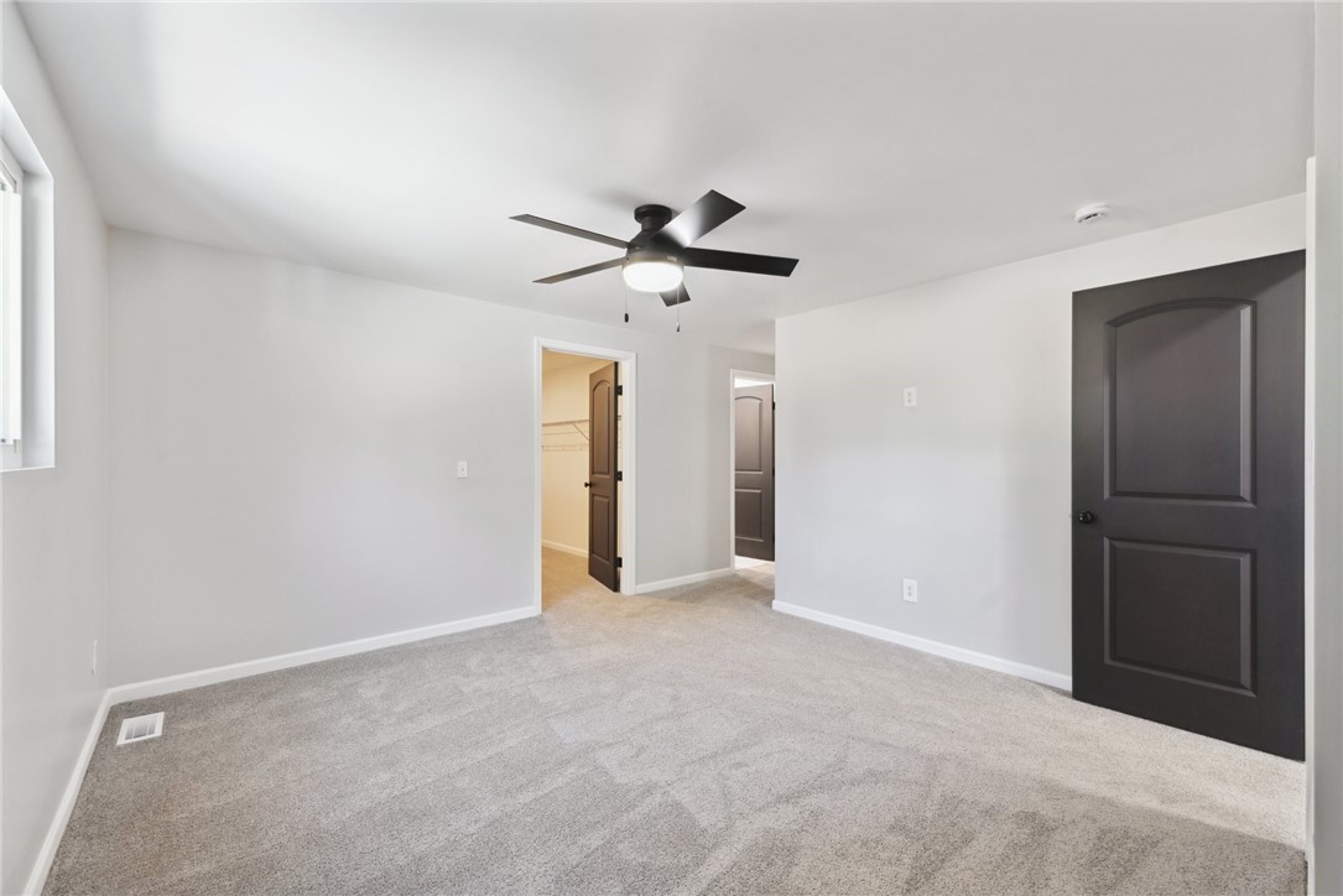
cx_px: 672
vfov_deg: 81.2
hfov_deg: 104.2
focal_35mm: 14
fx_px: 522
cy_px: 448
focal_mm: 14
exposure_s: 1/8
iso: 80
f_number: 10
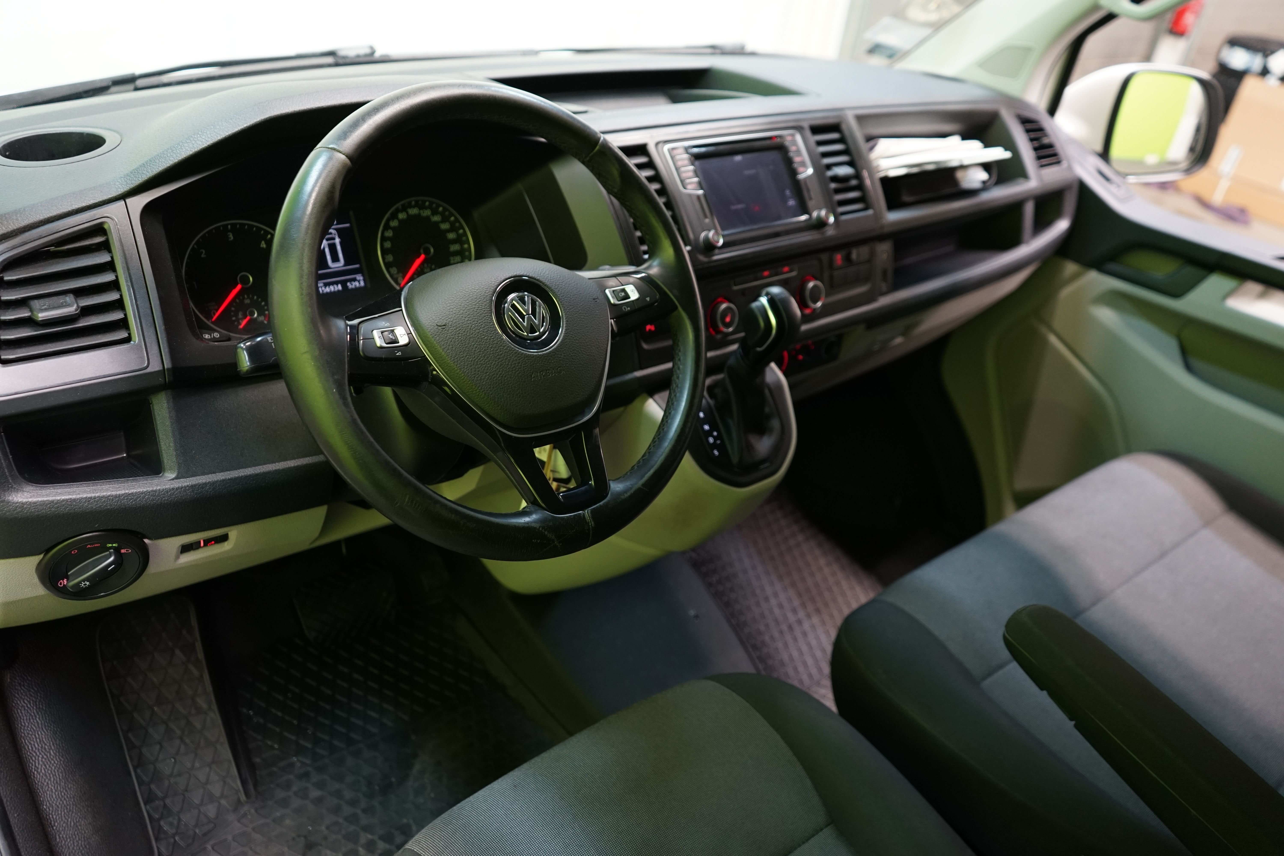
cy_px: 428
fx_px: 999
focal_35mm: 28
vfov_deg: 46.4
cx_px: 642
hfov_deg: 65.5
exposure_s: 1/30
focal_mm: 28
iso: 1000
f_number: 3.5
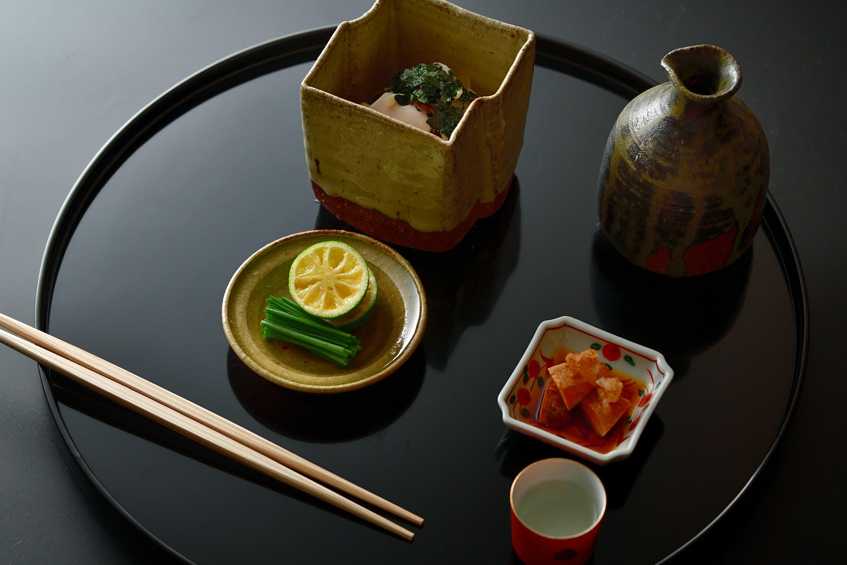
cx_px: 424
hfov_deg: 27.0
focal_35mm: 75
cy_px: 282
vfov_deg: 18.2
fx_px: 1765
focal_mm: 50
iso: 100
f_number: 5.6
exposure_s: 1/200
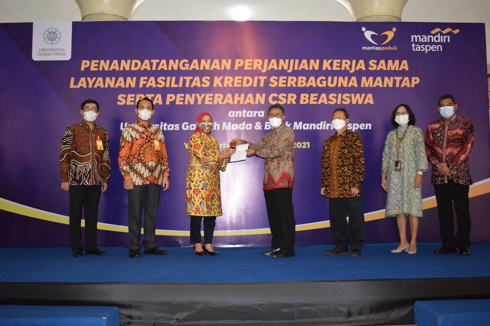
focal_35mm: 36
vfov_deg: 37.3
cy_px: 165
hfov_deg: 53.8
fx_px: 483
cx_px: 242
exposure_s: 1/160
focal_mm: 23
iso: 2500
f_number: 4
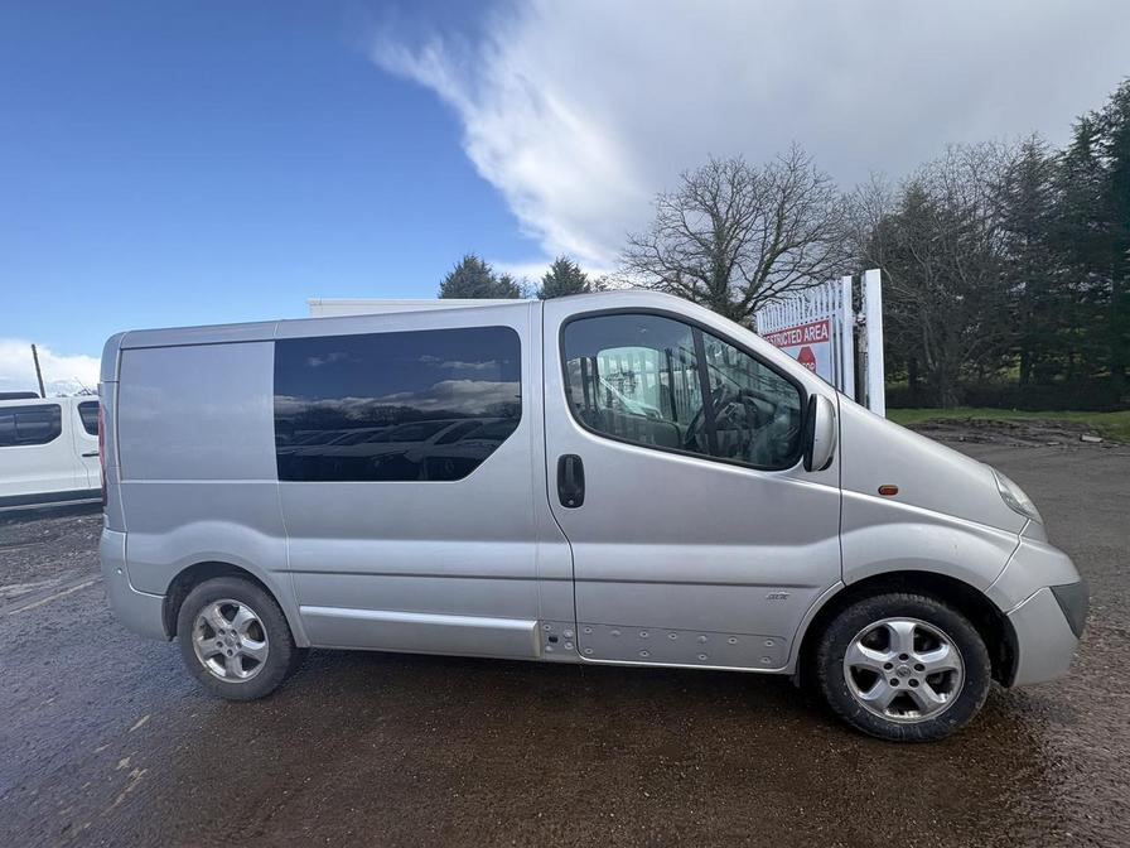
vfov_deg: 85.7
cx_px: 565
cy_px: 424
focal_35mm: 14
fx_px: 457
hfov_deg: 102.1
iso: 40
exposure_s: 1/840
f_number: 2.2
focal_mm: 2.22
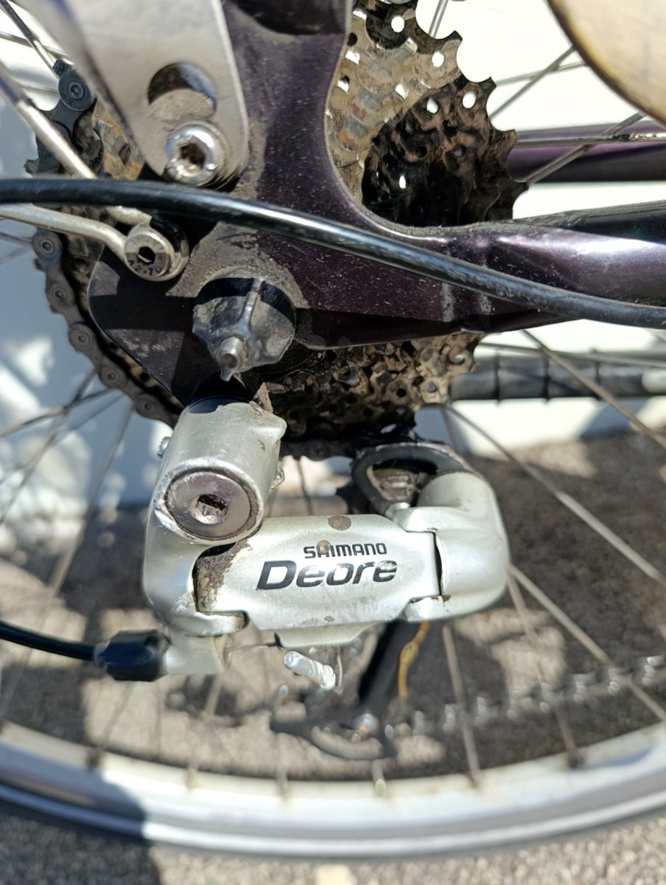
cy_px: 442
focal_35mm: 23
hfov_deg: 59.0
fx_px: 588
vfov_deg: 73.8
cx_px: 333
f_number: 1.65
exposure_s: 1/338
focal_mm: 6.11
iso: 50
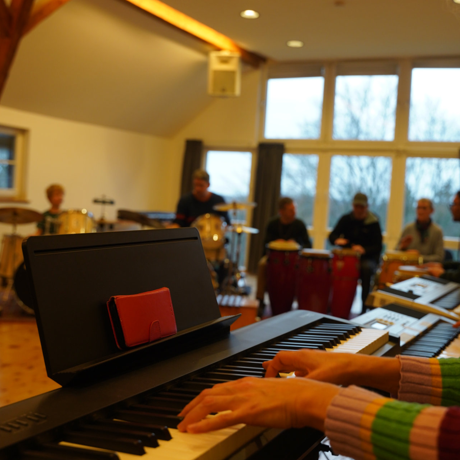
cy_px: 219
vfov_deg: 36.8
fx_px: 692
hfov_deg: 36.8
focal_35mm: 46
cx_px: 230
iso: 800
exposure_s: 1/160
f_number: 4
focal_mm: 36
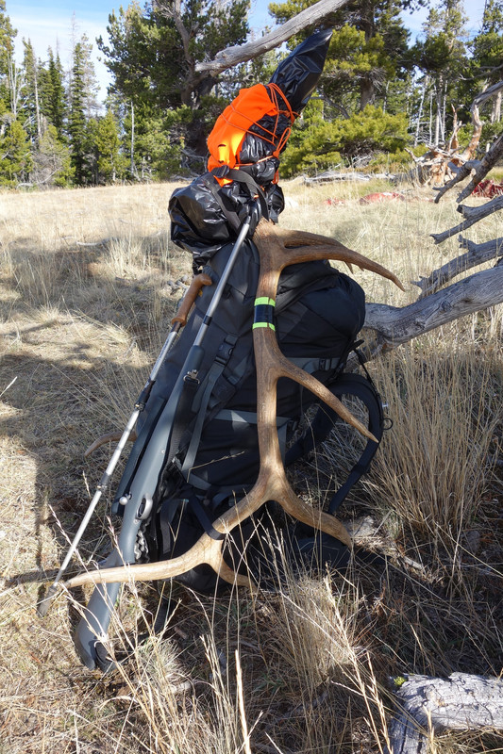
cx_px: 252
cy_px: 377
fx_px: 587
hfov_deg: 46.4
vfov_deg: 65.5
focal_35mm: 28
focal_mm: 10.4
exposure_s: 1/200
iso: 125
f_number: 5.6
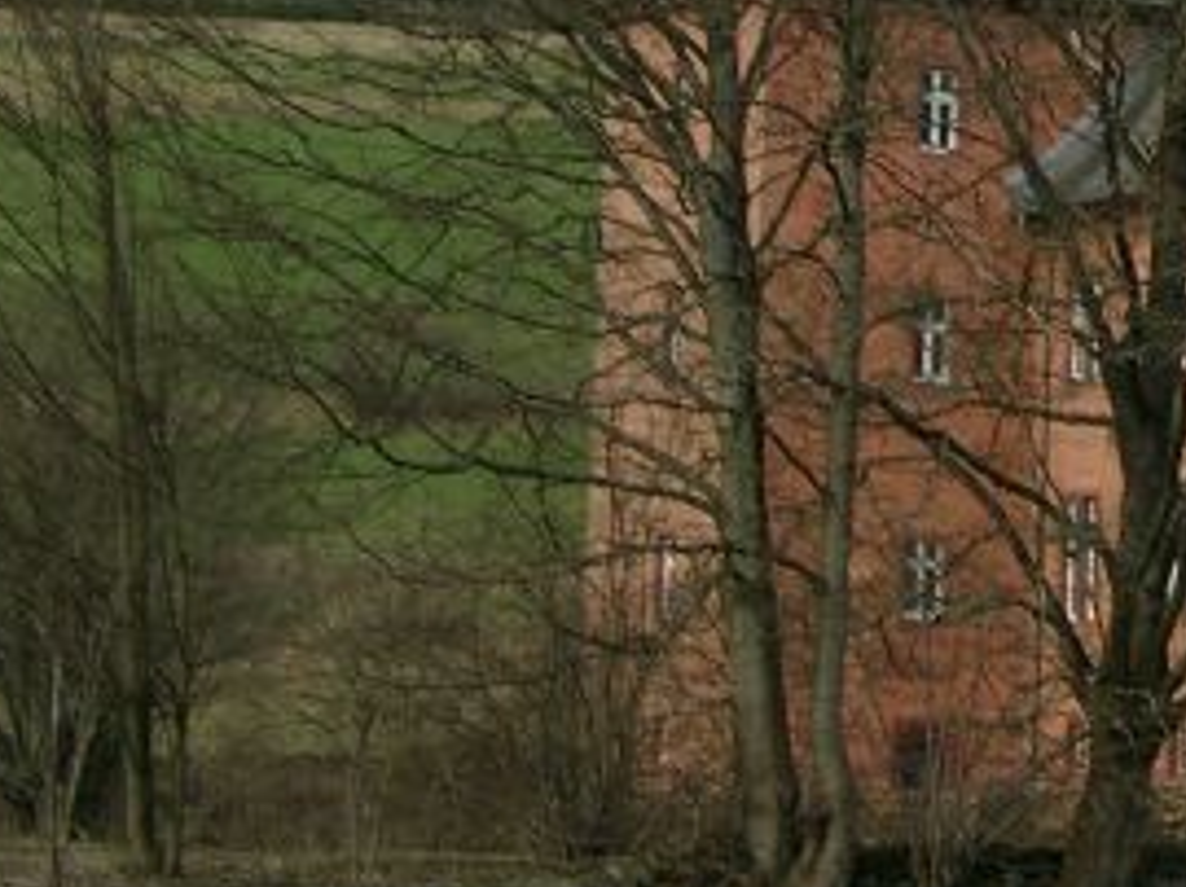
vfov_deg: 8.3
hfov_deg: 10.8
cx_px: 1621
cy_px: -127
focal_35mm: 178
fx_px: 6093
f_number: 4
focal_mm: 12.52
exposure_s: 1/298
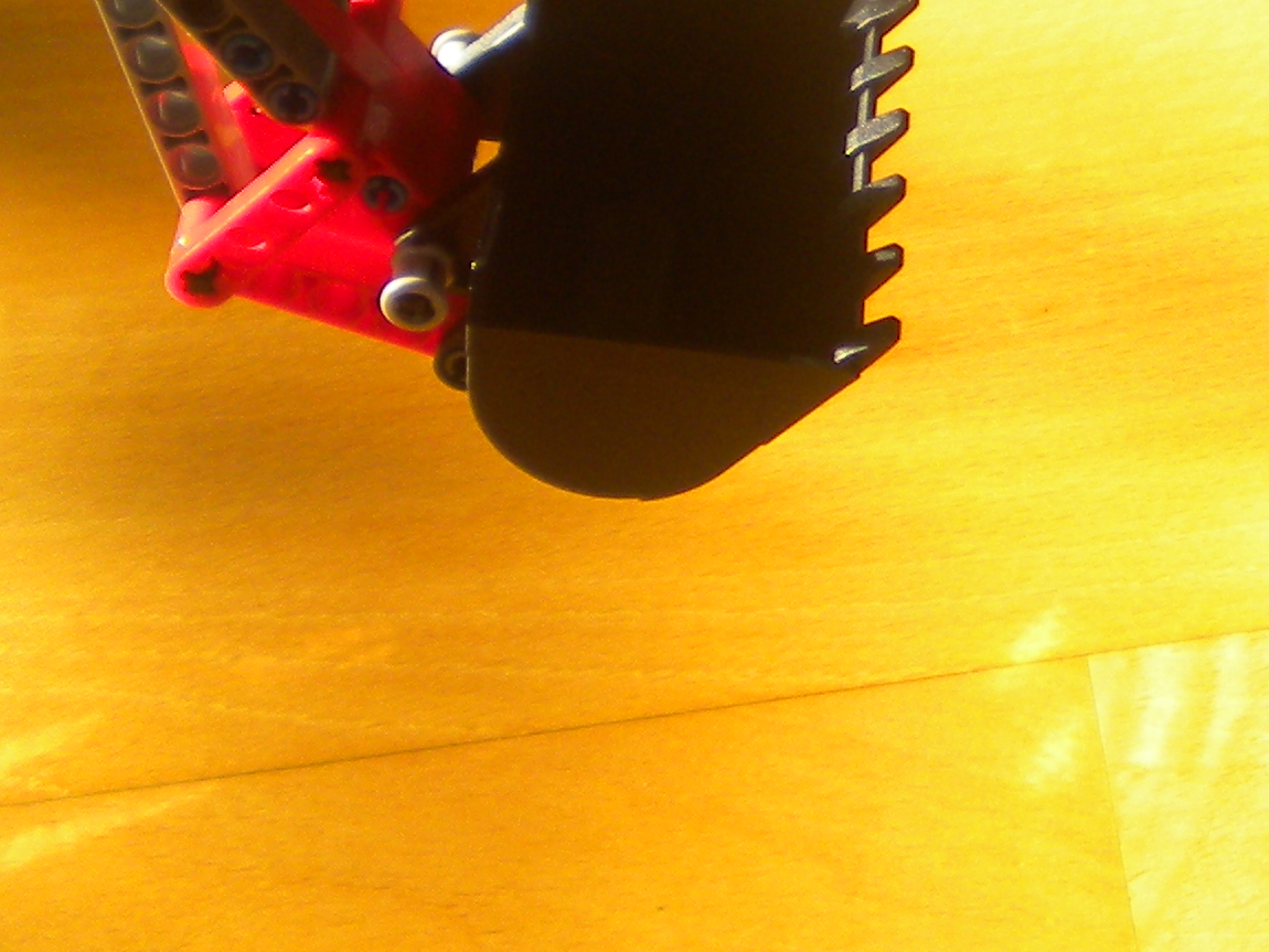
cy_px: 13
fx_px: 4070
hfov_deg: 17.1
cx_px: 1439
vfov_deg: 13.2
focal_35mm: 111
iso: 80
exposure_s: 1/145
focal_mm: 6.3
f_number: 3.1
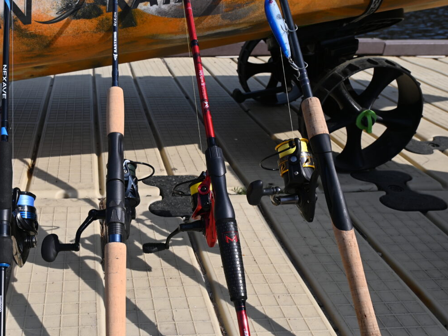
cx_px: 117
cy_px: 217
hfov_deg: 48.4
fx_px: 479
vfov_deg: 38.3
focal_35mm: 37
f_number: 8
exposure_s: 1/500
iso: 100
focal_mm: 20
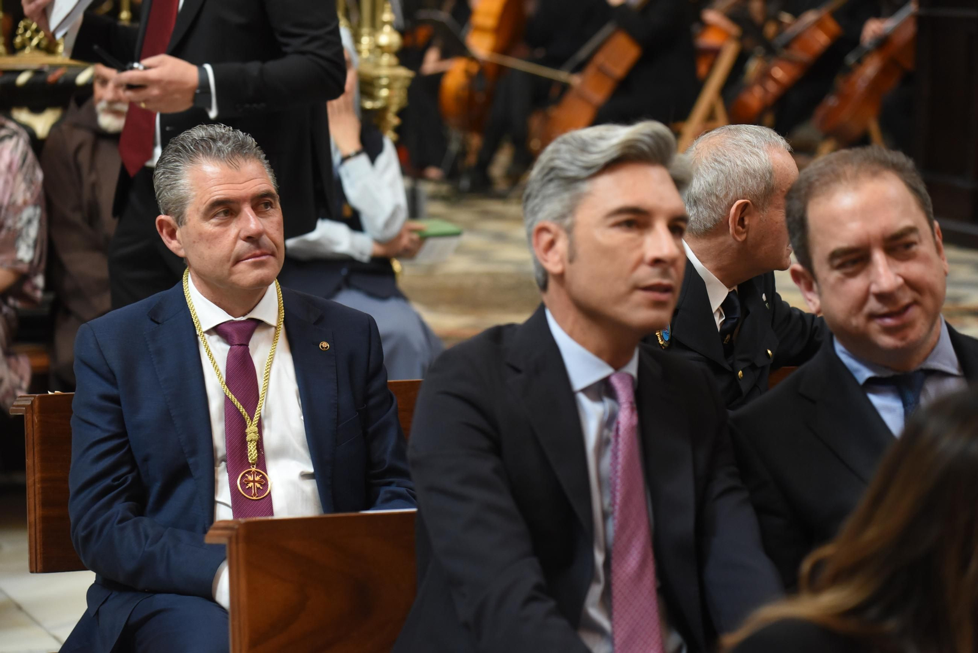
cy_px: 326
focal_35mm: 116
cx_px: 489
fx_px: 3152
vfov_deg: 11.8
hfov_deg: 17.6
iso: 2500
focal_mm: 116
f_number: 4
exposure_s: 1/100
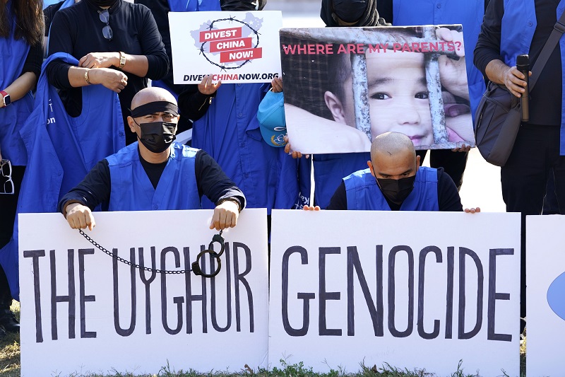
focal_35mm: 135
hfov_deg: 15.2
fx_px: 2118
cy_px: 188
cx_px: 282
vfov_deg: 10.2
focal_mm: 135
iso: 400
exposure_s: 1/500
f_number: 4.5
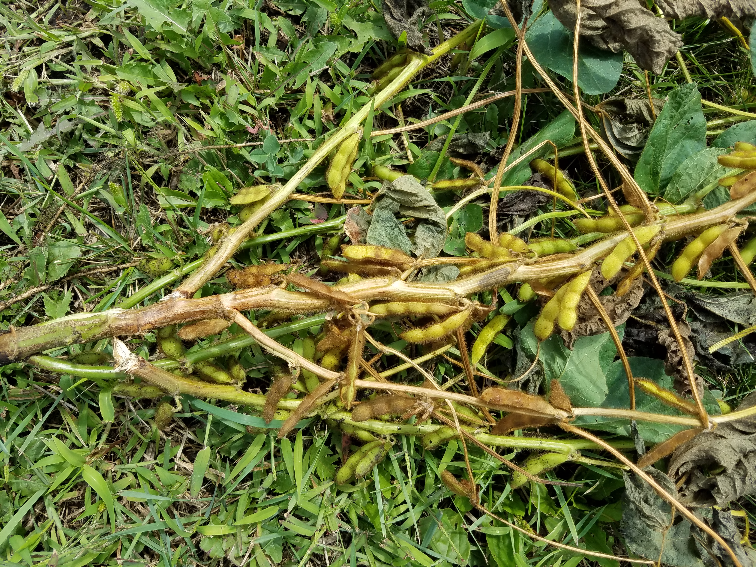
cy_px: 284
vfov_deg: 53.1
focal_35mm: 26
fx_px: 568
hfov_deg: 67.3
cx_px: 378
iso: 50
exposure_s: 1/1324
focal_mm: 4.2
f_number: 1.7
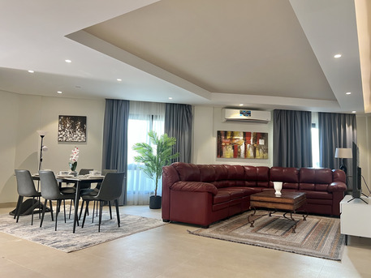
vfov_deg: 53.1
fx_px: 279
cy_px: 139
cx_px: 186
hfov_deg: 67.3
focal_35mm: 26
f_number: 1.5
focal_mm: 5.7
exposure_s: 1/50
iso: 125
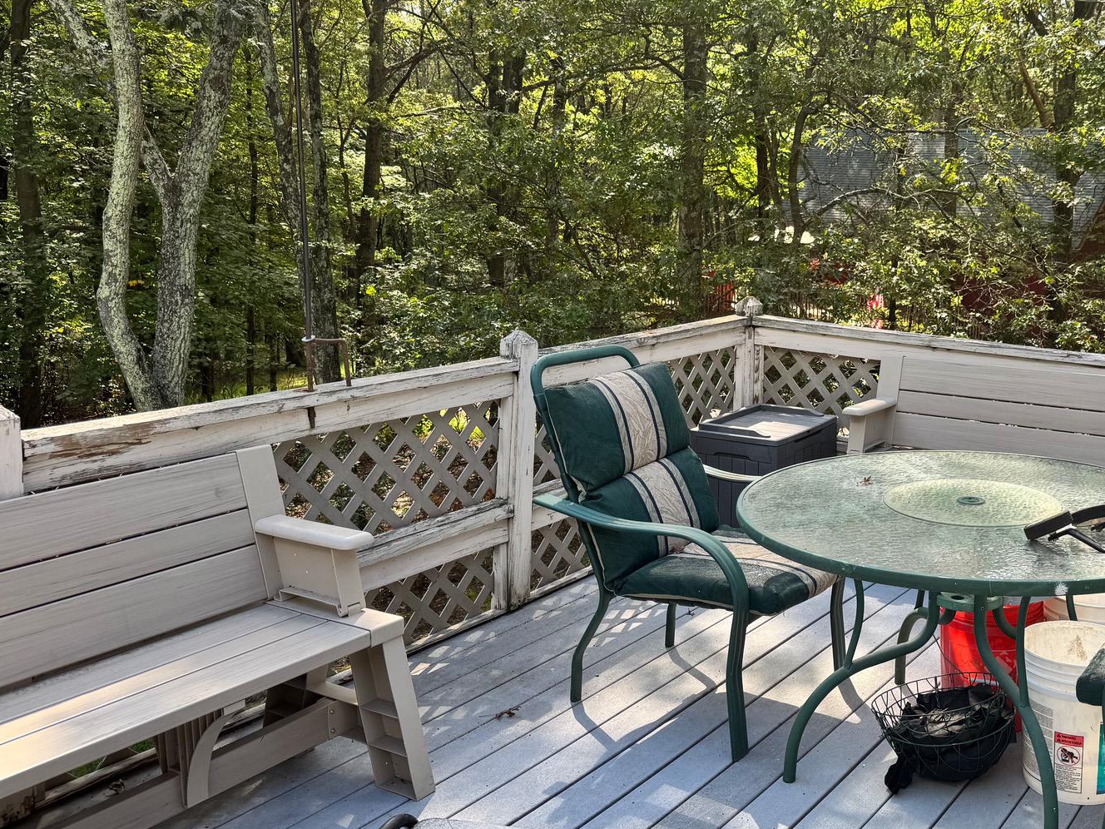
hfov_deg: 48.4
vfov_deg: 38.6
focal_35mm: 37
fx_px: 1181
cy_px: 369
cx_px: 817
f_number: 1.78
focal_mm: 6.76
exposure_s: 1/658
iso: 80
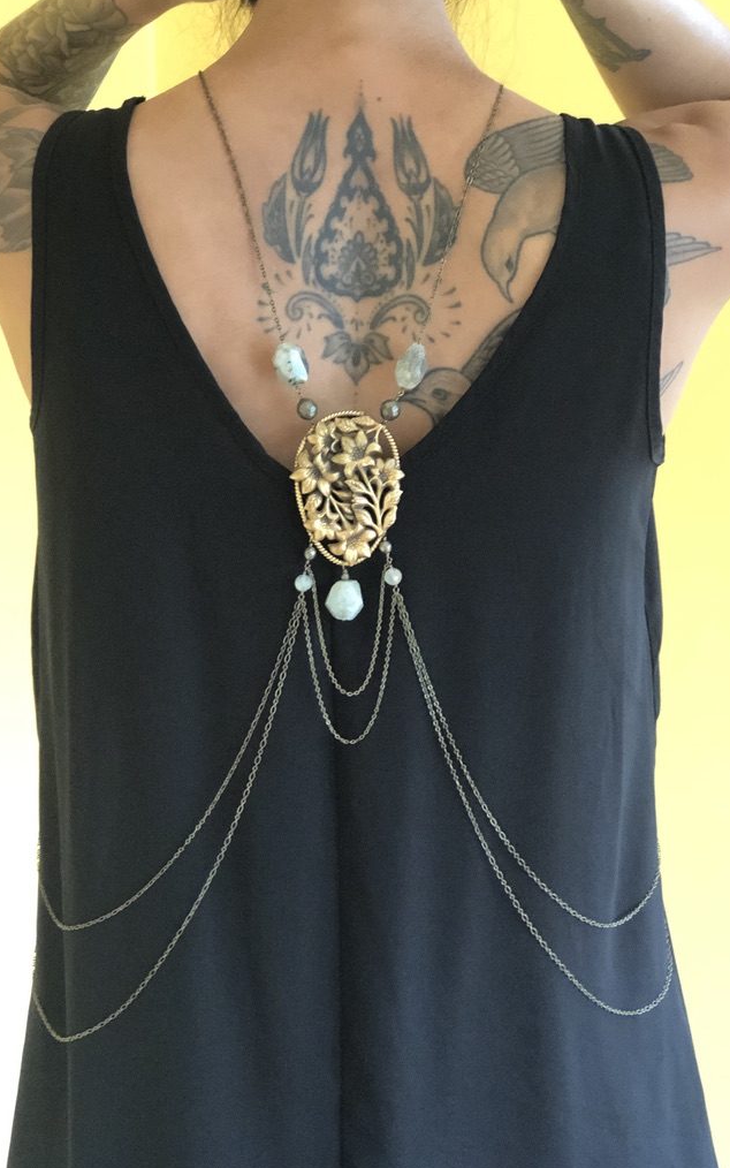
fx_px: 1941
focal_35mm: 61
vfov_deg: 33.5
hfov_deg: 21.3
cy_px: 584
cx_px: 342
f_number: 2.8
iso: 500
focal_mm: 6.6
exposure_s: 1/30
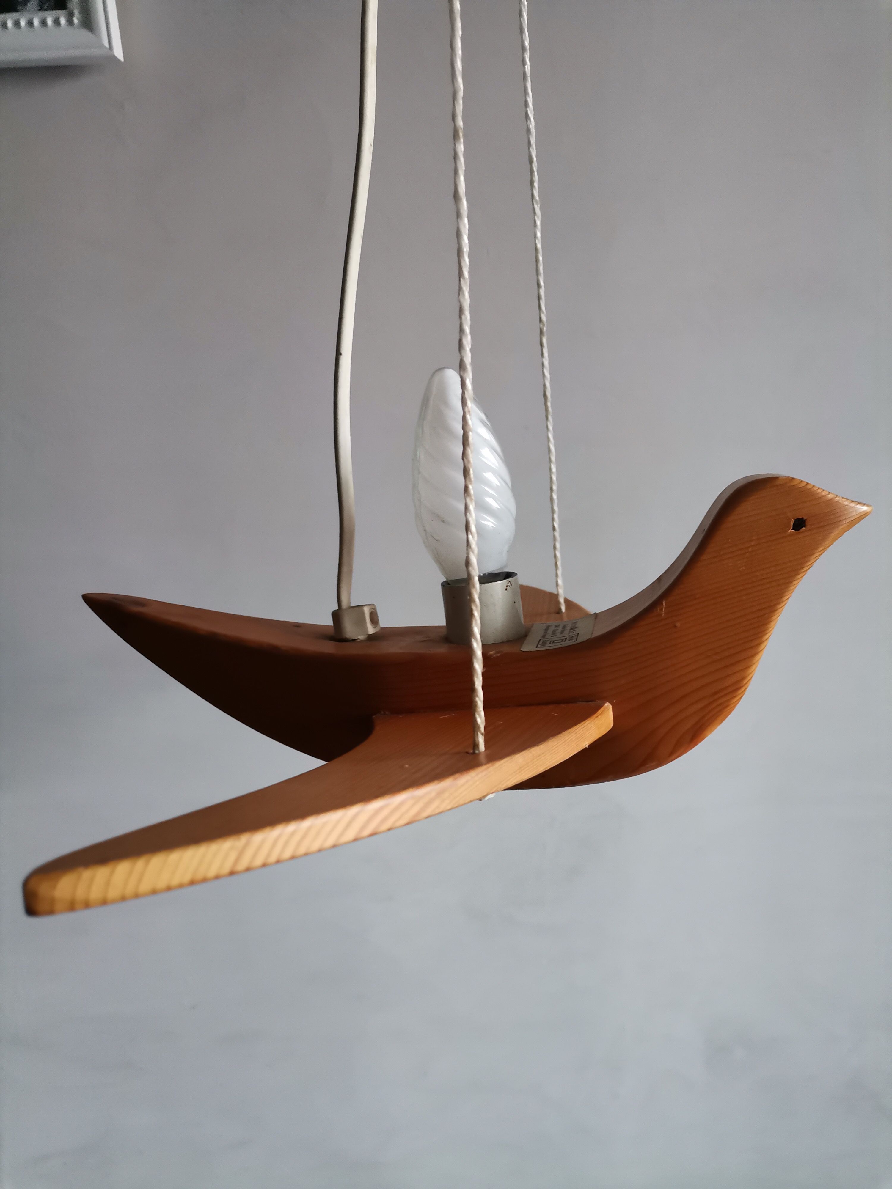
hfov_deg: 53.1
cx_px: 446
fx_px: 893
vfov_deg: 67.3
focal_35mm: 26
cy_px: 594
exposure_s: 1/50
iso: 400
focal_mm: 4.75
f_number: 1.8
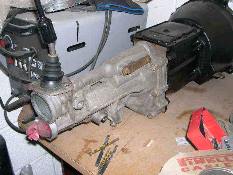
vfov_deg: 37.7
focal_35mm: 38
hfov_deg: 49.0
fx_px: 256
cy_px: 88
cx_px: 116
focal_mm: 8
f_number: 2.8
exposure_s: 1/60
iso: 100
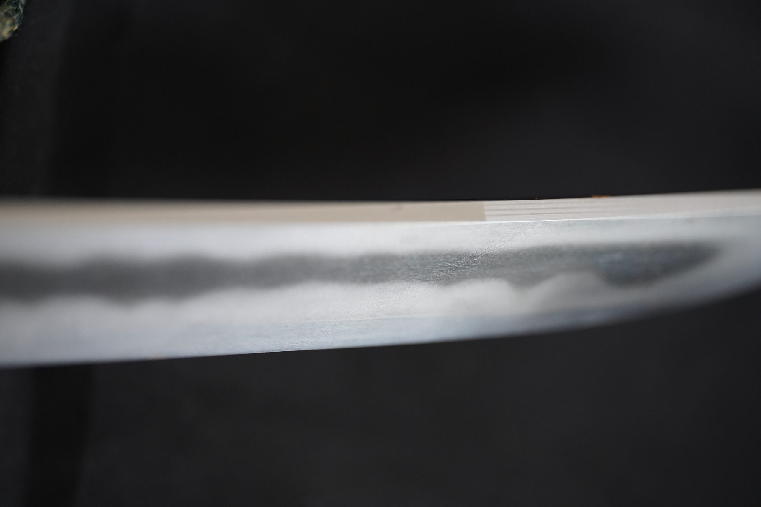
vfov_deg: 13.0
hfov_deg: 19.5
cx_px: 380
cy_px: 254
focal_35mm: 105
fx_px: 2220
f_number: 2.8
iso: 4000
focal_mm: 105
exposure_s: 1/125
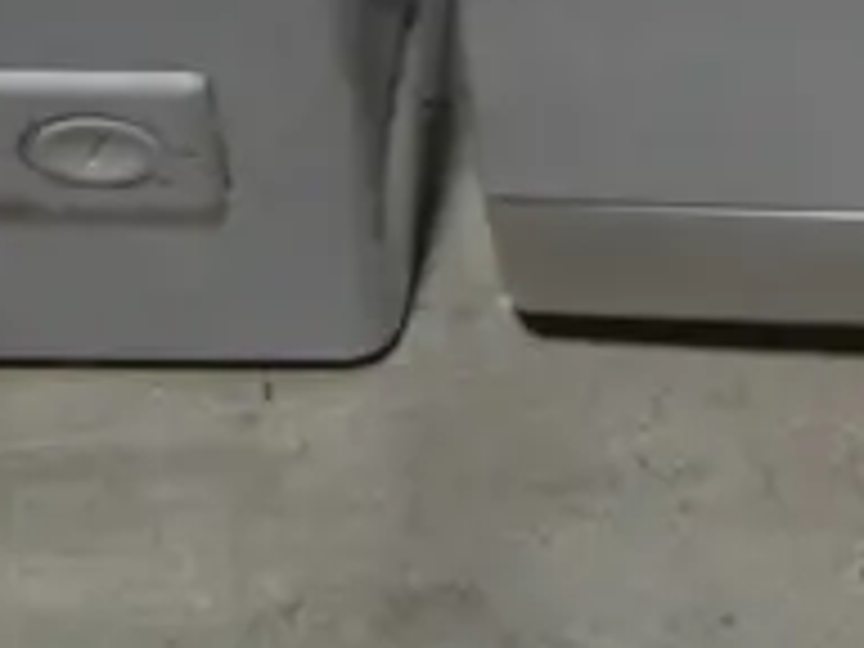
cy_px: -1055
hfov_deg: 10.0
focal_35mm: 181
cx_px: 1804
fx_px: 4518
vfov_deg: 7.5
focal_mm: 17
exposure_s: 1/125
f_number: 4
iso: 200
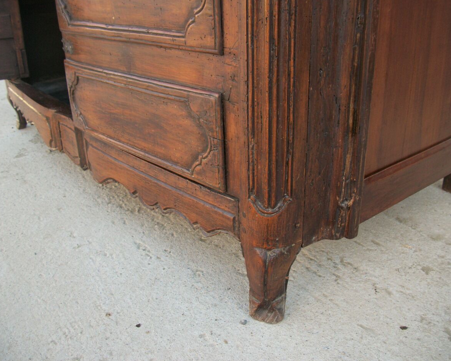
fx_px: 454
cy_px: 181
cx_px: 218
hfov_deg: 52.8
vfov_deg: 43.4
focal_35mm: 34
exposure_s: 1/125
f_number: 2.9
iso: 80
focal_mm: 5.7
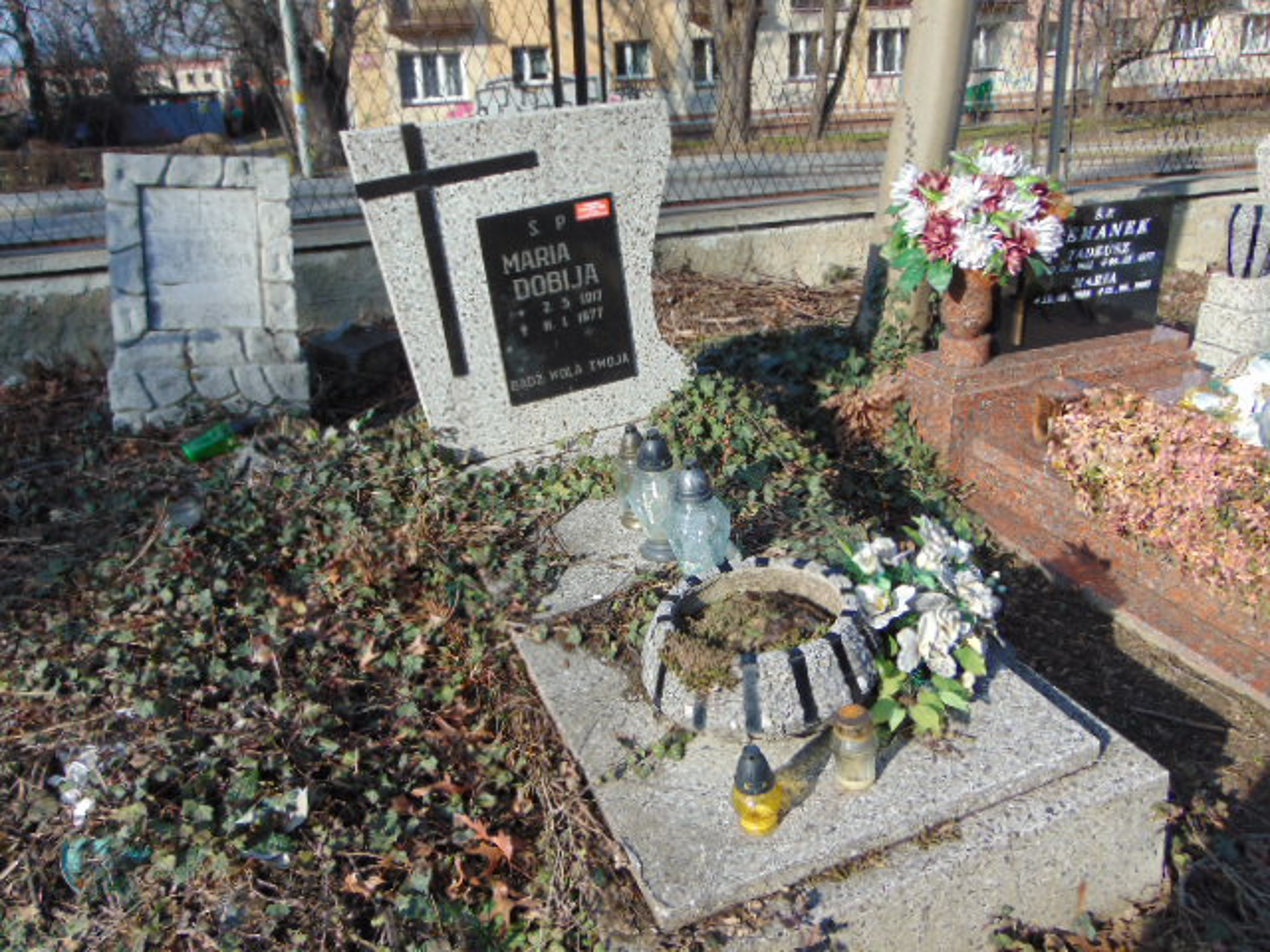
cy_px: 476
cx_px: 635
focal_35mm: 30
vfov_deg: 46.8
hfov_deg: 60.0
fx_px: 1101
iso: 80
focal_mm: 5.4
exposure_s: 1/640
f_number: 3.1
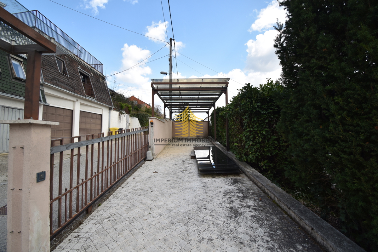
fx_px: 157
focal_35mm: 15
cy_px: 126
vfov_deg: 77.3
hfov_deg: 100.4
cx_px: 189
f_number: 4.5
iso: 100
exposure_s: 1/250
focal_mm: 10
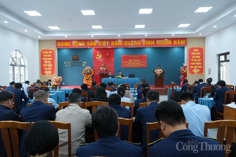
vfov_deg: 51.3
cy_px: 78
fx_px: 164
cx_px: 118
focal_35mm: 25
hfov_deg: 71.5
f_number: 4
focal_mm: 16.5
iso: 1000
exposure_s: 1/100
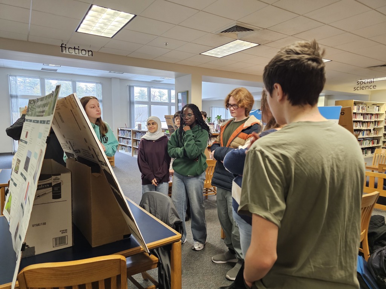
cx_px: 193
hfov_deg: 73.9
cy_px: 144
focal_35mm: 23
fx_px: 256
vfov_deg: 58.9
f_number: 1.7
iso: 640
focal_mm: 6.3
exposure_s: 1/120
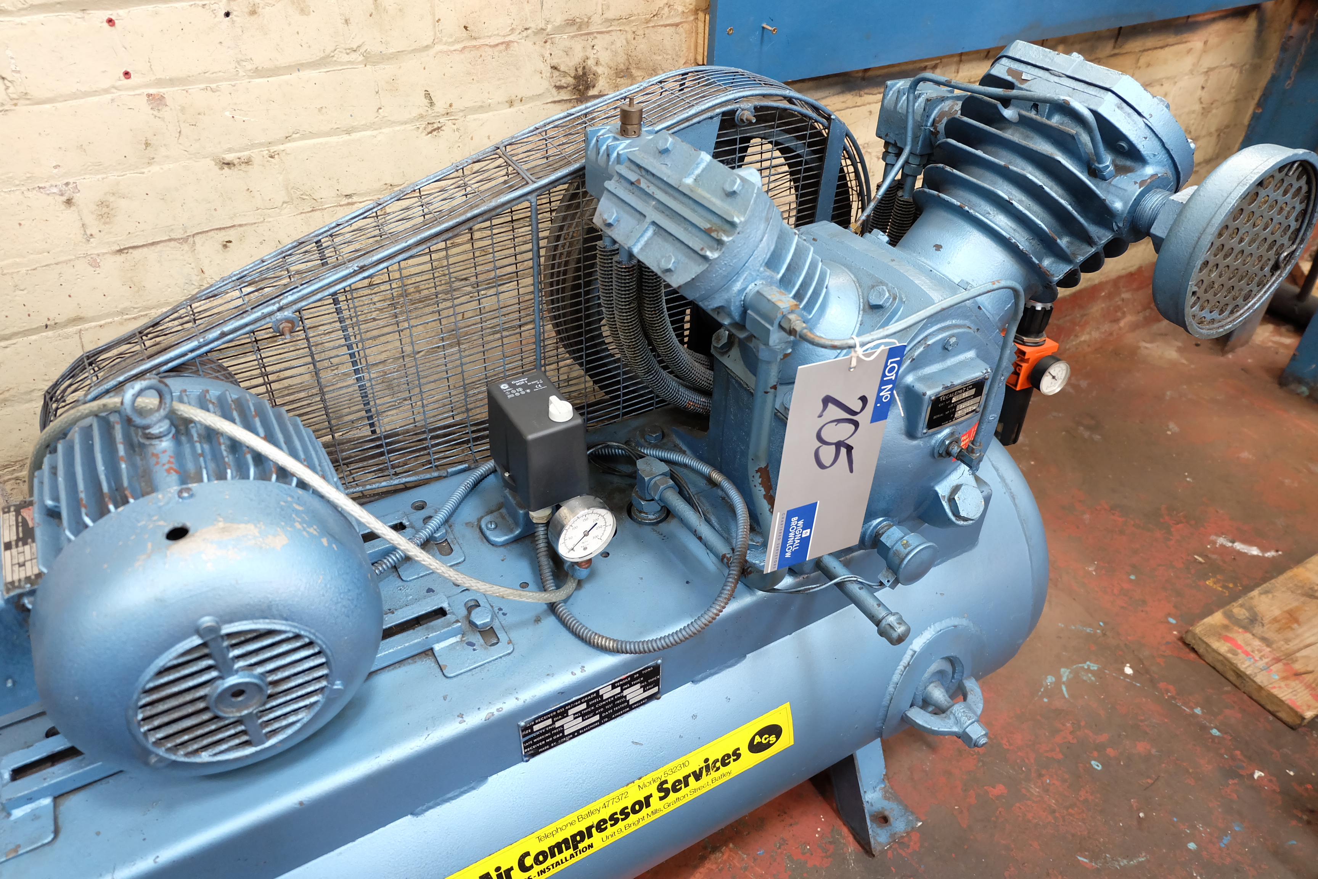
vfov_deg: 53.1
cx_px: 659
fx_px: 879
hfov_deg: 73.7
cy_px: 440
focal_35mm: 24
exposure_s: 1/30
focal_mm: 16
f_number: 3.5
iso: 1600
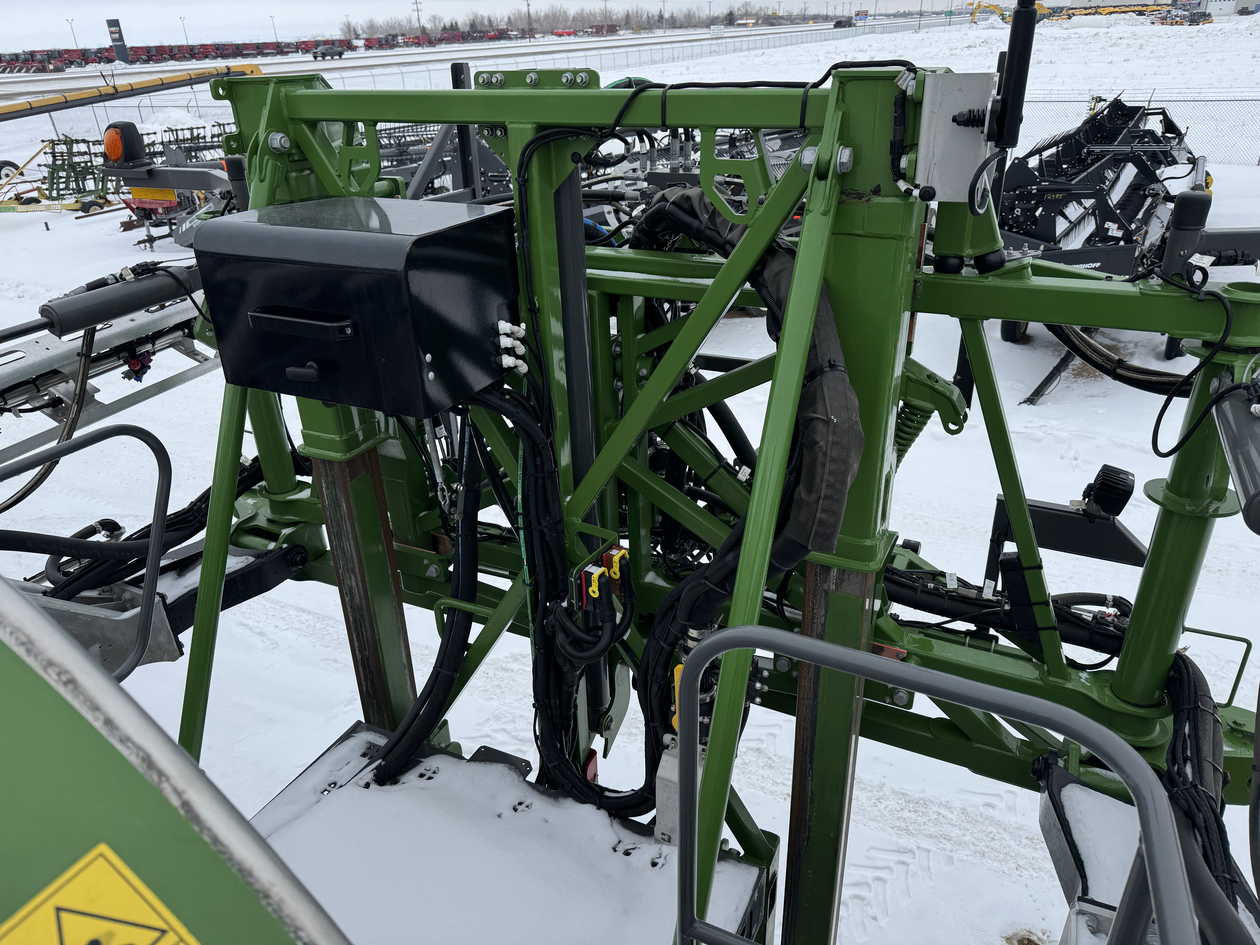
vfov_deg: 56.8
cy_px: 472
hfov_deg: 71.6
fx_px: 874
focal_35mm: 24
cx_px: 630
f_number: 1.78
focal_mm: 6.76
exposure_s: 1/1980
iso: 80
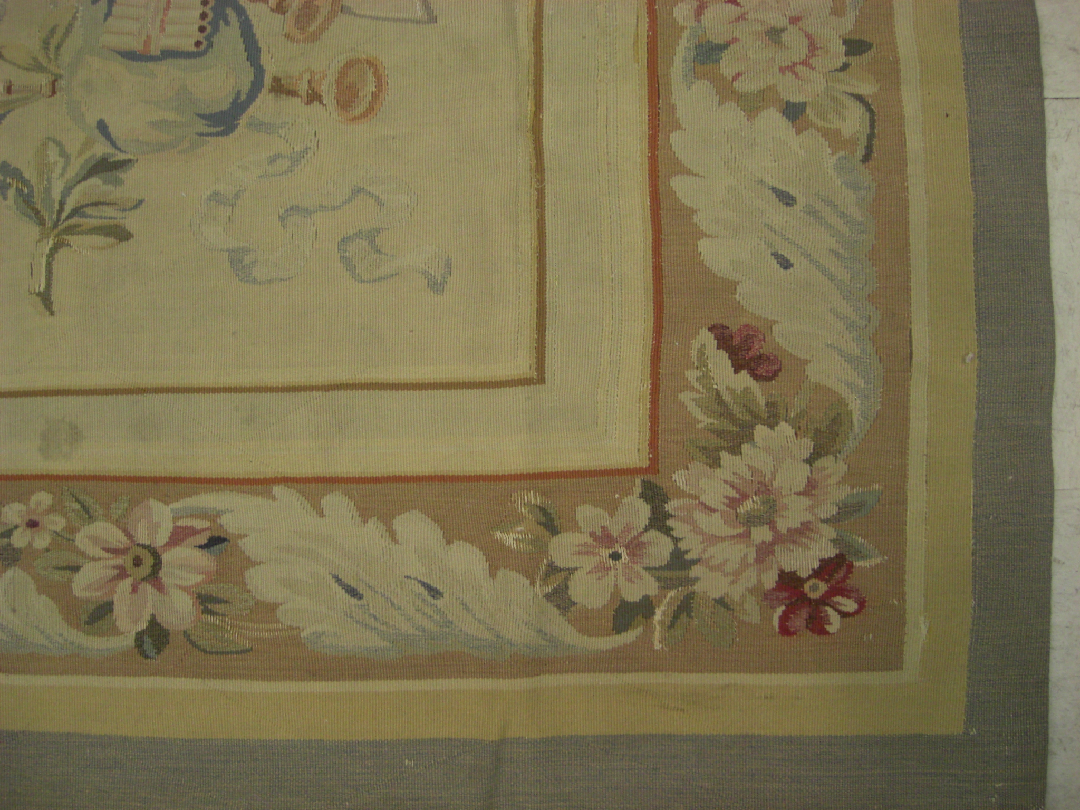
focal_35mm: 38
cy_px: 405
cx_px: 540
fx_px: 1186
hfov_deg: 49.0
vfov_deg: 37.7
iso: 400
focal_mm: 7.9
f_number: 2.8
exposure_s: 1/60
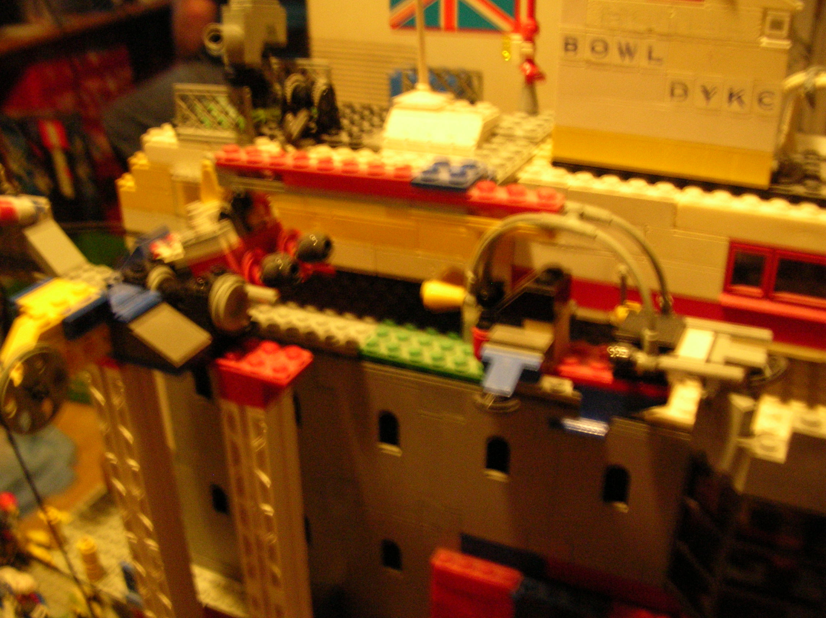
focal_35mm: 35
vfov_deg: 40.6
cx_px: 413
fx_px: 834
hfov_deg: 52.7
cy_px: 309
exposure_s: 1/1.9
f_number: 2.8
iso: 200
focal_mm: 5.8
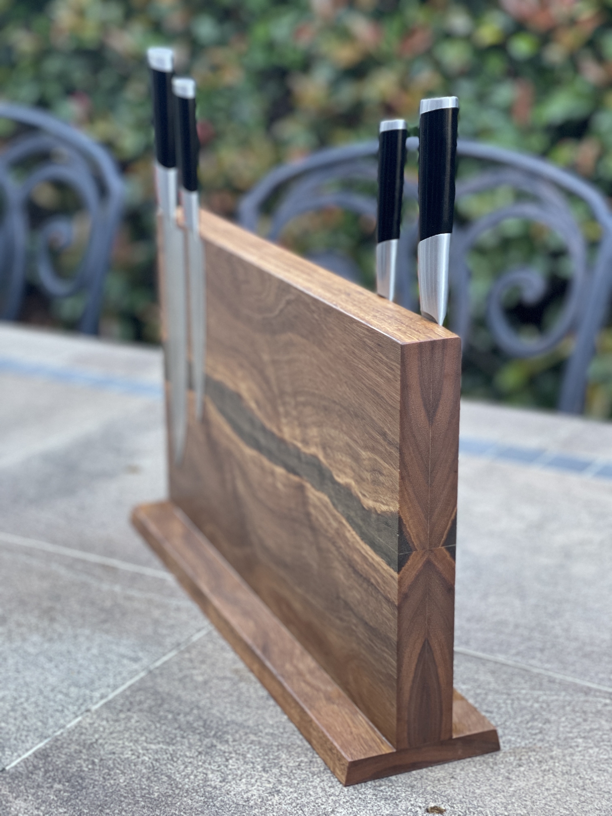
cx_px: 306
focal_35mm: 64
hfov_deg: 22.9
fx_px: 1508
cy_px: 408
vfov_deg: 30.3
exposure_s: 1/121
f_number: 2.2
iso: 200
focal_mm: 7.5
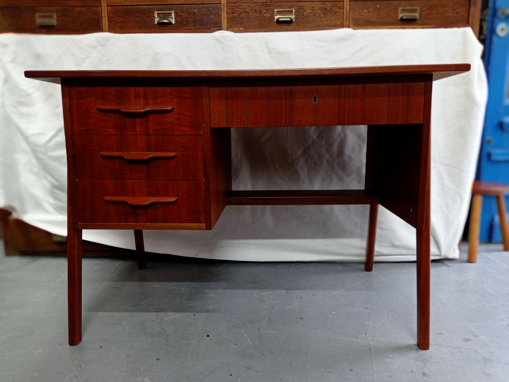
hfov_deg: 63.4
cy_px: 191
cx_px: 254
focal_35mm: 28
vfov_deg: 49.7
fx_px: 412
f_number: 1.79
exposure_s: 1/33.3
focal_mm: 4.74
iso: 231
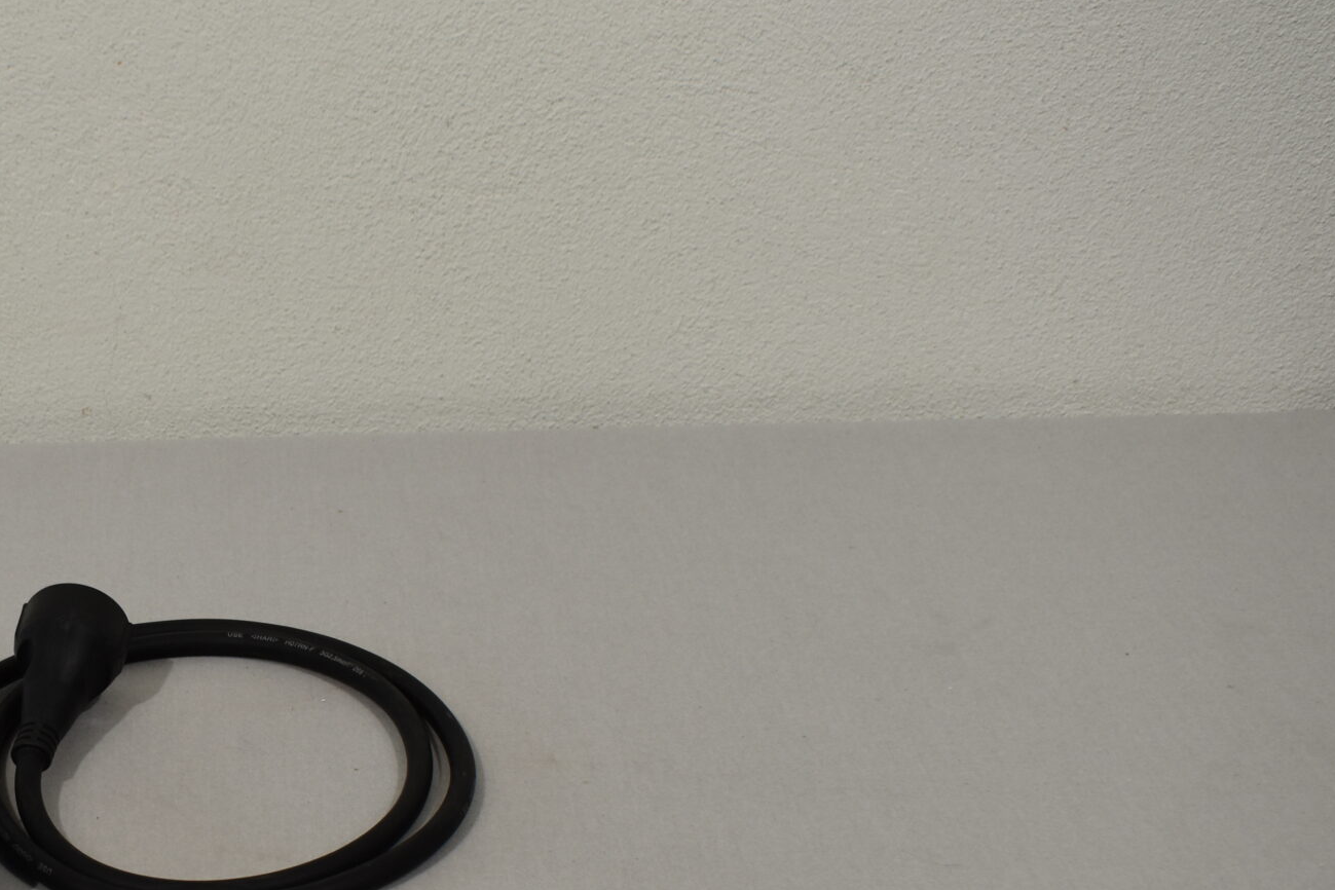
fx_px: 2521
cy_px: 741
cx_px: 146
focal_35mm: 68
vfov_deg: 19.8
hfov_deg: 28.6
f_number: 5.6
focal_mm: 23
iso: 280
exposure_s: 1/125
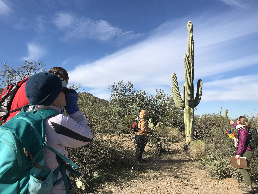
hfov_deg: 63.4
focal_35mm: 28
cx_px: 129
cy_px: 97
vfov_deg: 49.7
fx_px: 209
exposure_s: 1/3096
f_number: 1.8
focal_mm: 3.99
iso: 20
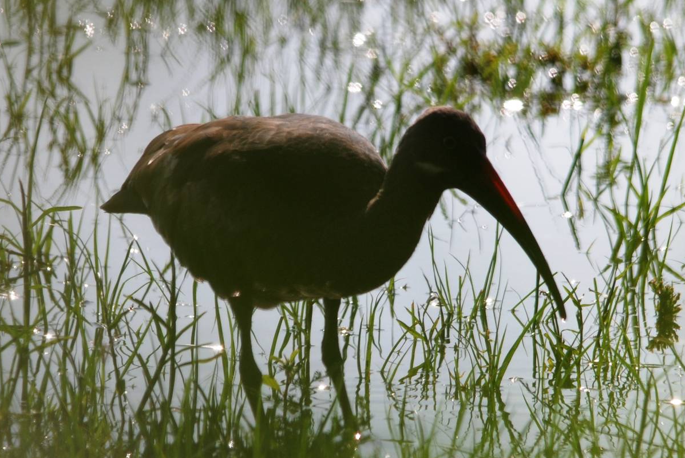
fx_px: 15277
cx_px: 279
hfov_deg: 2.6
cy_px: 206
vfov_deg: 1.7
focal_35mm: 802
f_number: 6.3
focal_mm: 400
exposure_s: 1/800
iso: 200
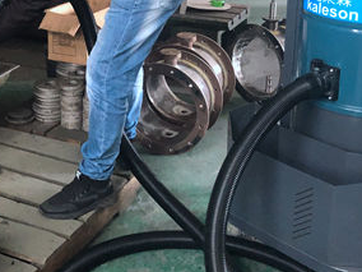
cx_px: 98
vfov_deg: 21.5
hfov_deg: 28.6
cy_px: 28
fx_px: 701
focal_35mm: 67
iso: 400
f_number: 1.8
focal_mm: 3.99
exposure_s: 1/60
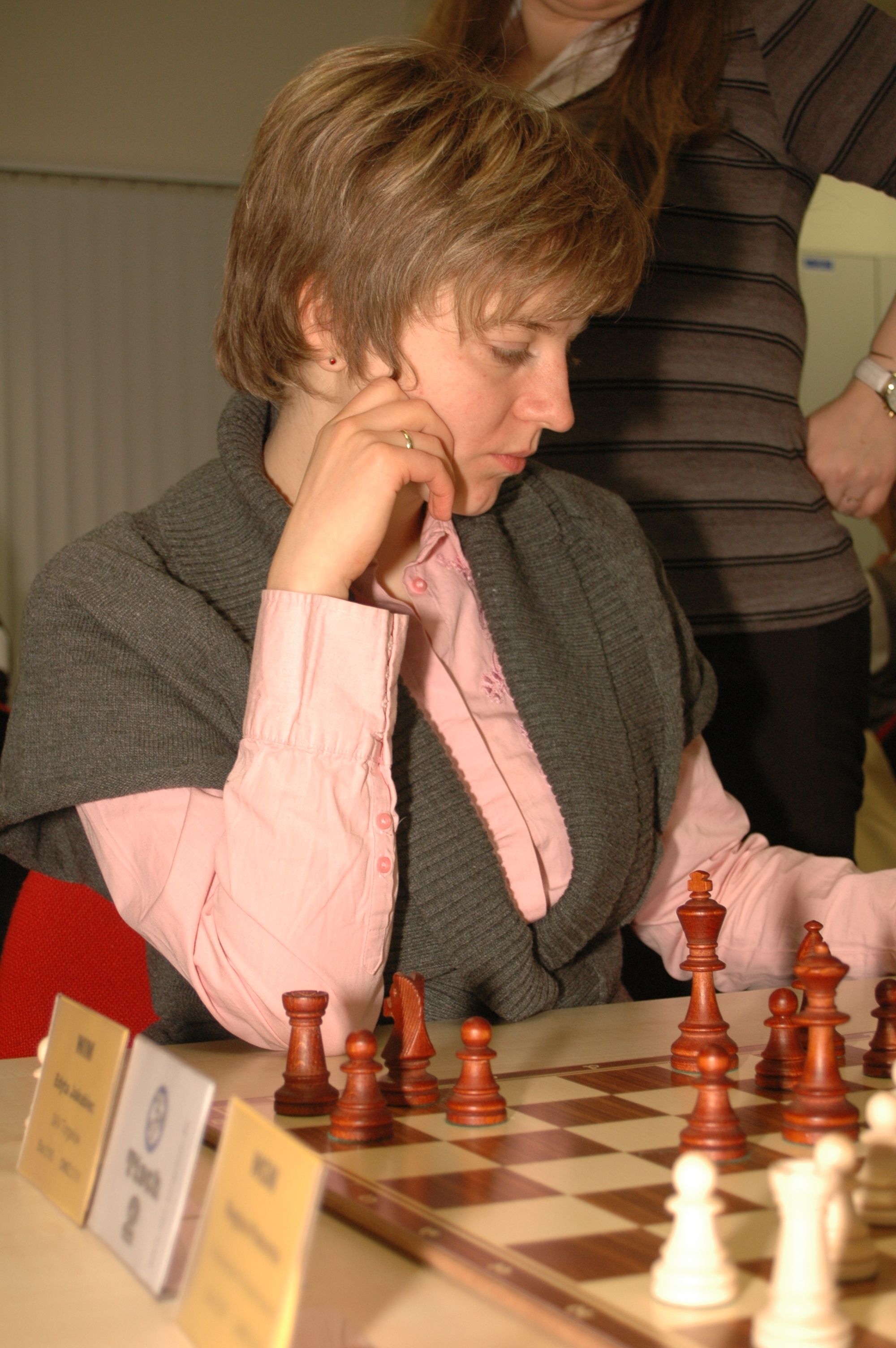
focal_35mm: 63
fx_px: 2356
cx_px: 448
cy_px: 674
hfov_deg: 21.5
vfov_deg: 31.9
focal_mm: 42
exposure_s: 1/60
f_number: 5.3
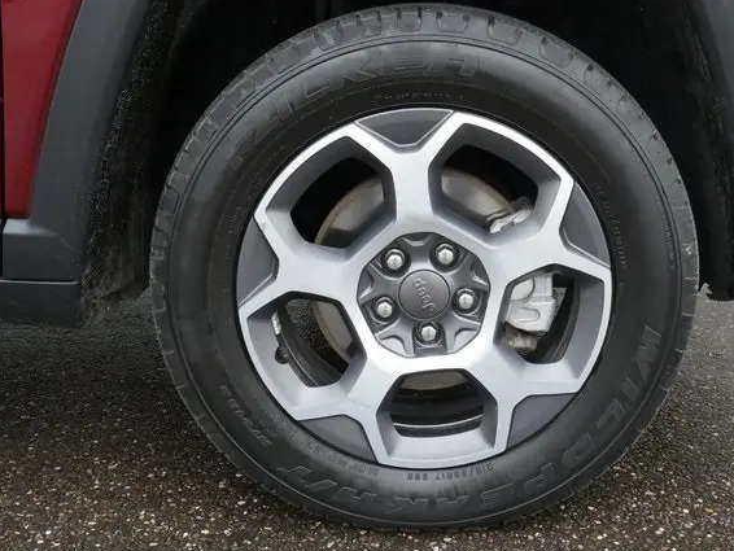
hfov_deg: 43.7
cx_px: 412
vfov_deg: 33.6
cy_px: 266
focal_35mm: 43
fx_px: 912
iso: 3200
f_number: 10
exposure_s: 1/50
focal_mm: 19
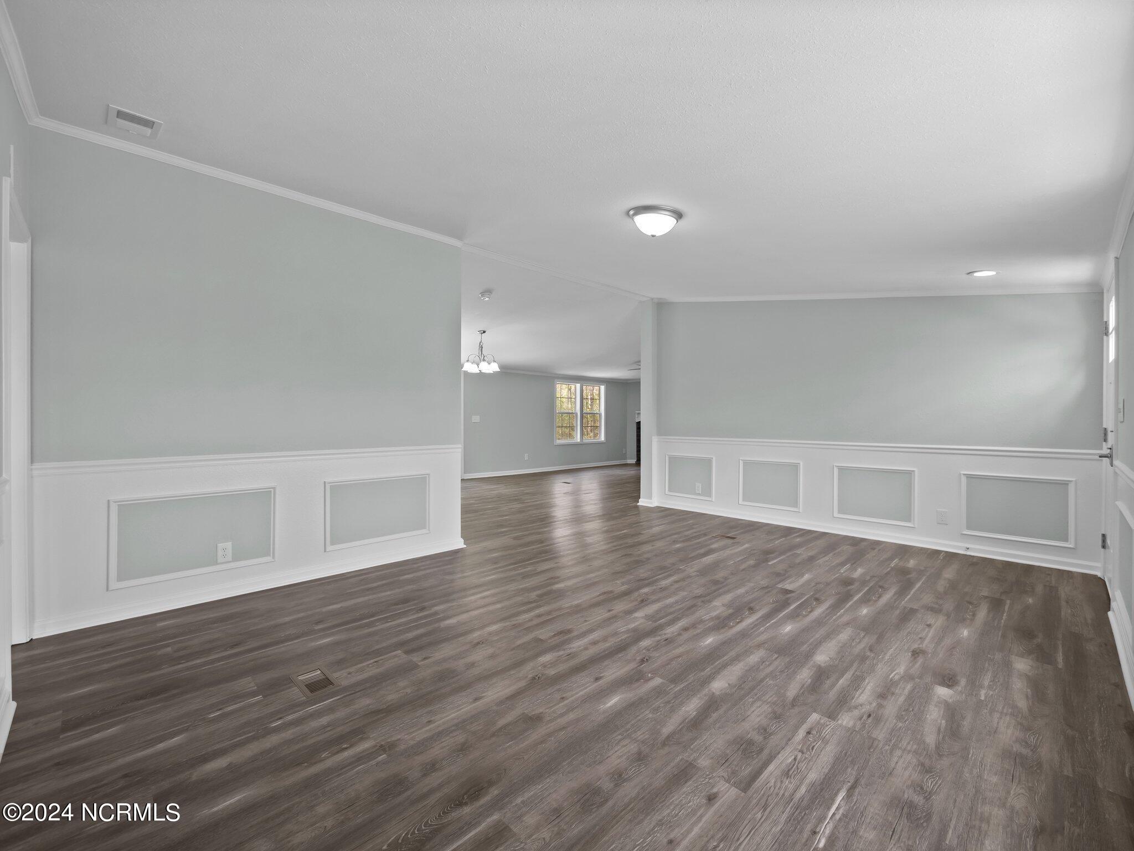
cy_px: 426
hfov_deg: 102.1
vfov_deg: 85.7
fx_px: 459
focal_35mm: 14
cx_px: 567
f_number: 4
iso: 400
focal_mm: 7
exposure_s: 1/30
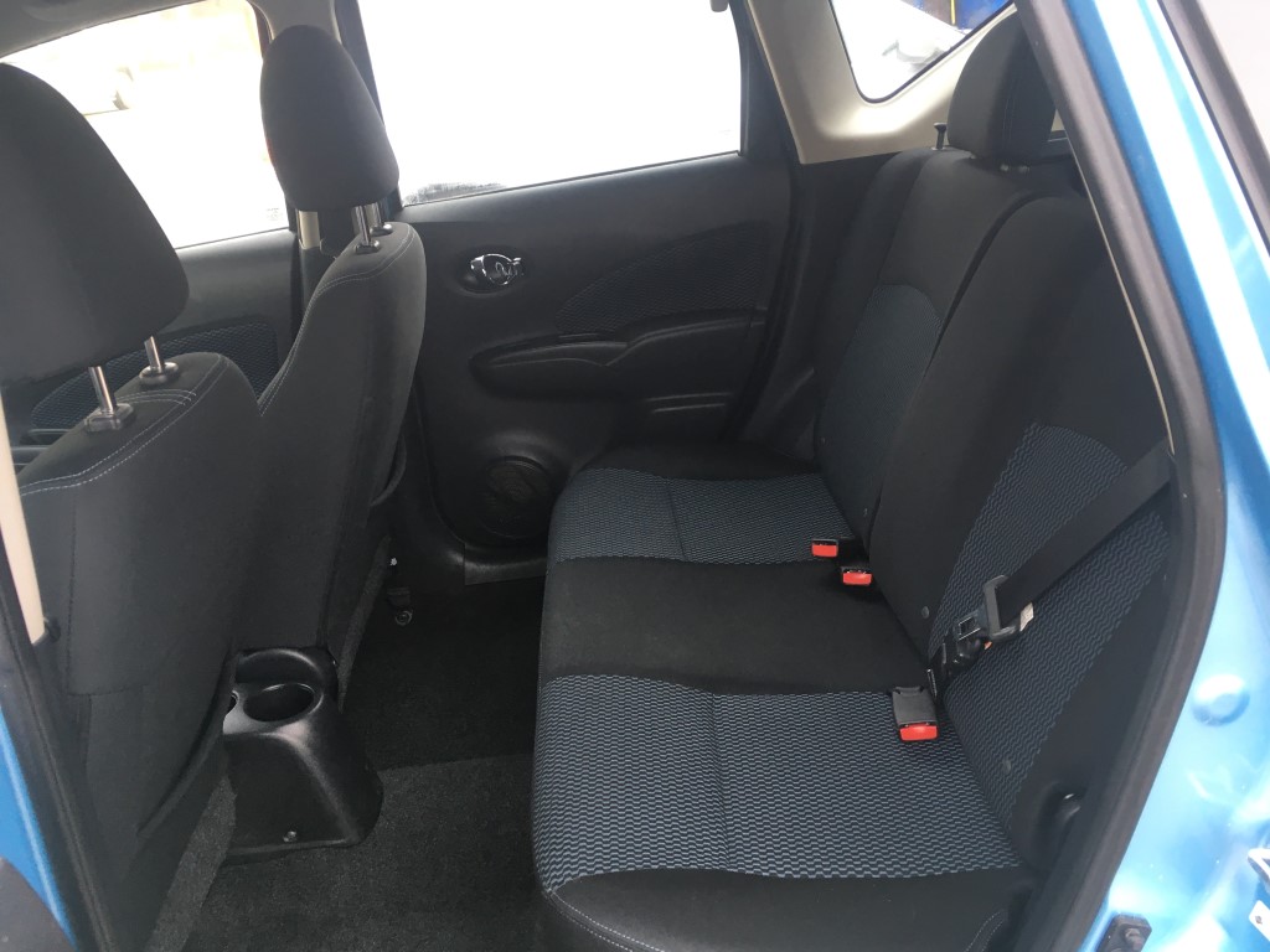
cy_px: 476
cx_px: 635
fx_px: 1064
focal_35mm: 29
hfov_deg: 61.7
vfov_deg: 48.2
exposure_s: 1/40
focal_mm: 4.15
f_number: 2.2
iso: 25
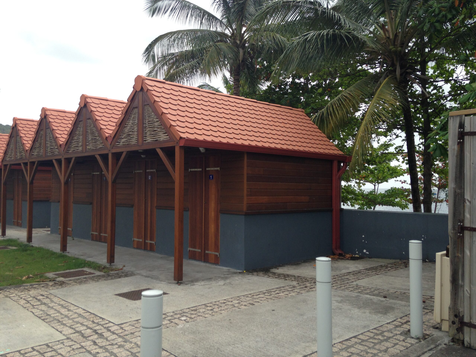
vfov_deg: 42.9
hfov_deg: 55.4
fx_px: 454
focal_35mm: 33
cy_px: 178
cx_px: 238
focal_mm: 4.12
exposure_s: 1/686
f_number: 2.4
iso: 50
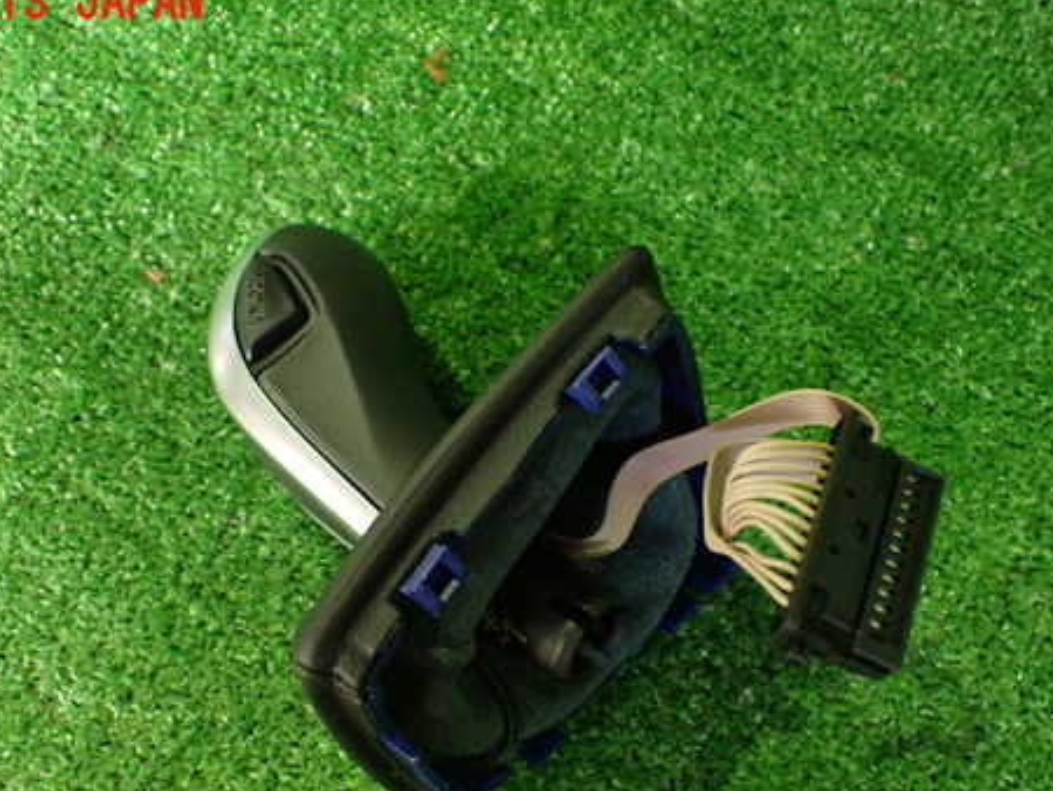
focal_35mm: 40
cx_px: 480
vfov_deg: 35.8
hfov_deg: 46.7
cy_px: 501
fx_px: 1217
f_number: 2.3
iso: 800
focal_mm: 5.4
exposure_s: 1/50
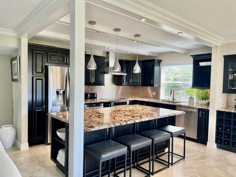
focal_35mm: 26
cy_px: 88
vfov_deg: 53.1
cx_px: 118
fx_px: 177
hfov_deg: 67.3
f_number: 1.5
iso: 50
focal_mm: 5.7
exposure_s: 1/120
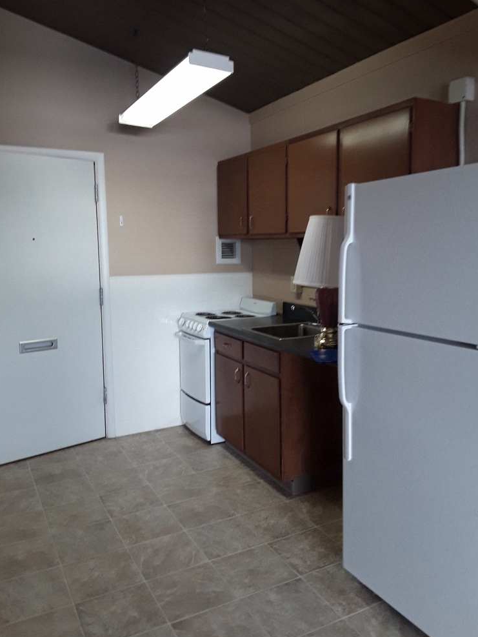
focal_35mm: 28
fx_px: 515
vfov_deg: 63.4
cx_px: 243
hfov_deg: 49.8
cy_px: 315
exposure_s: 1/40
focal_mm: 2.91
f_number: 1.9
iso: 40
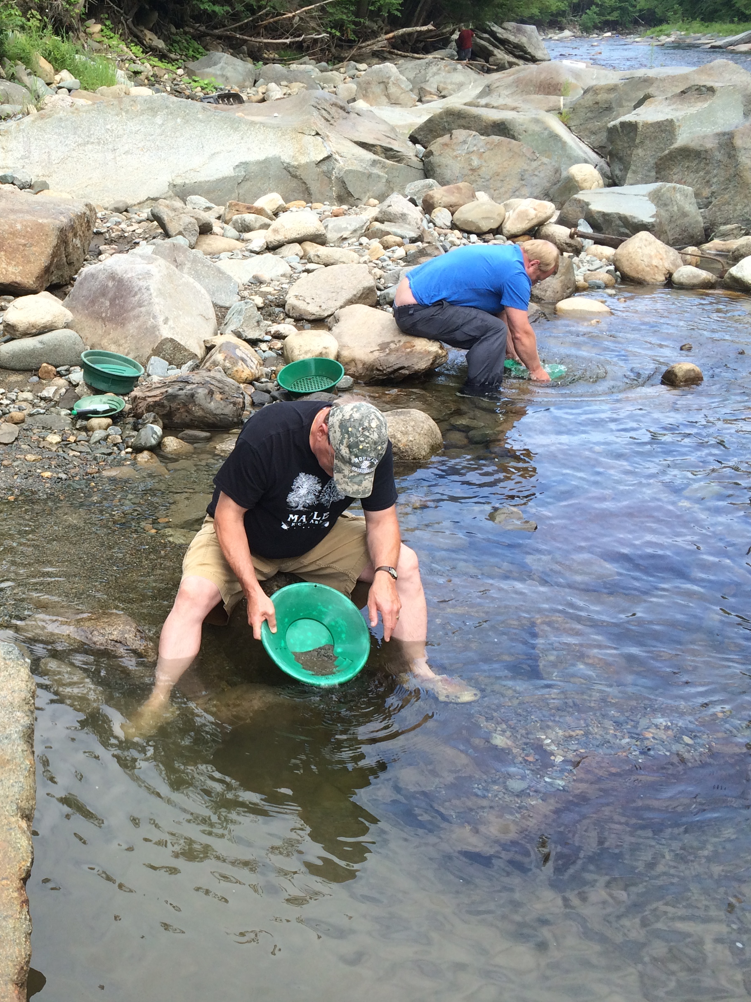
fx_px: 1128
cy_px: 499
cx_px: 95
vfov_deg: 47.9
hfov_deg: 35.0
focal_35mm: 39
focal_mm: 4.15
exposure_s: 1/311
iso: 32
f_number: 2.2
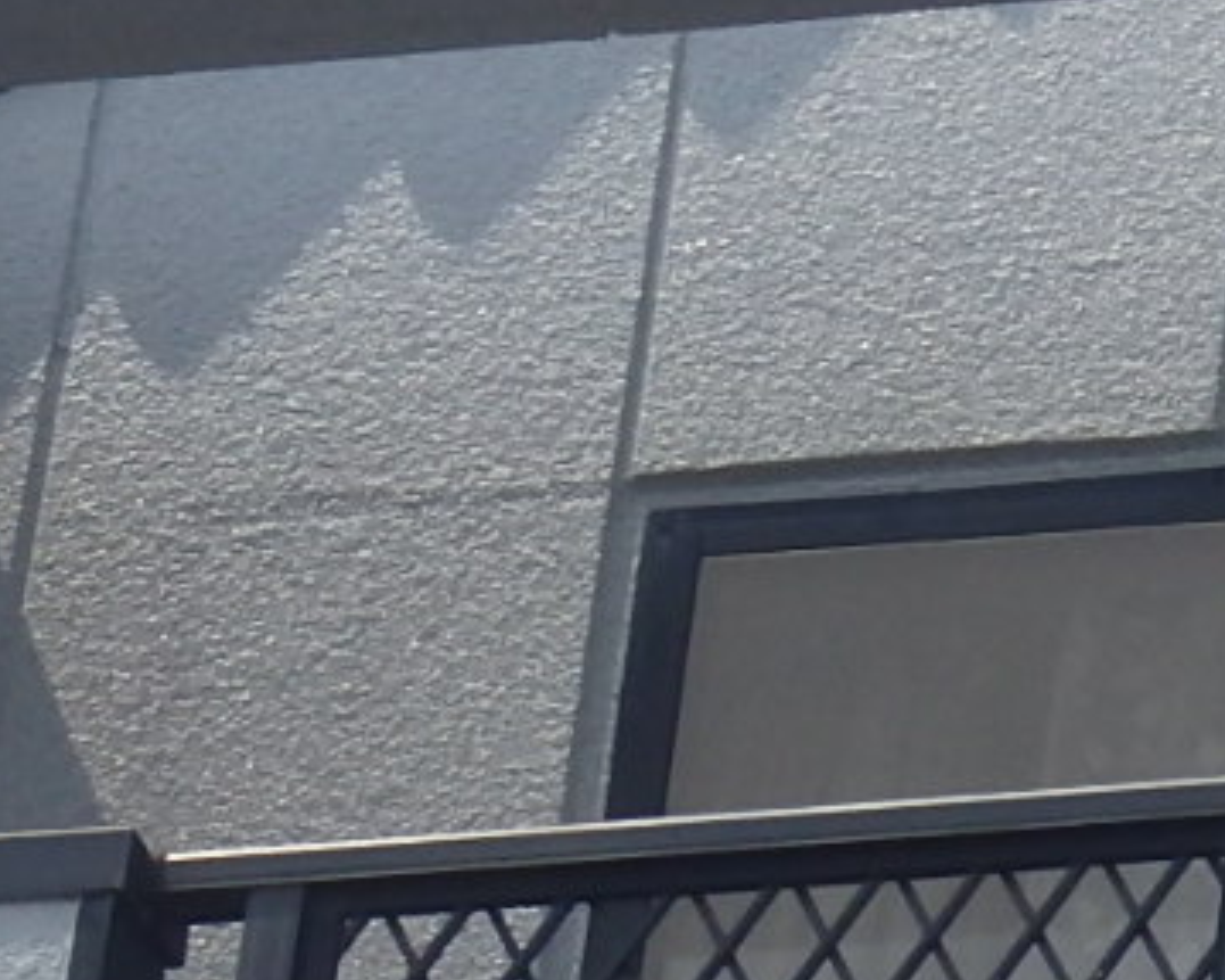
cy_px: 994
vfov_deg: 4.6
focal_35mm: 334
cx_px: 2139
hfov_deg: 5.7
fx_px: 12106
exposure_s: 1/640
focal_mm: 11.4
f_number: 5.4
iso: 125
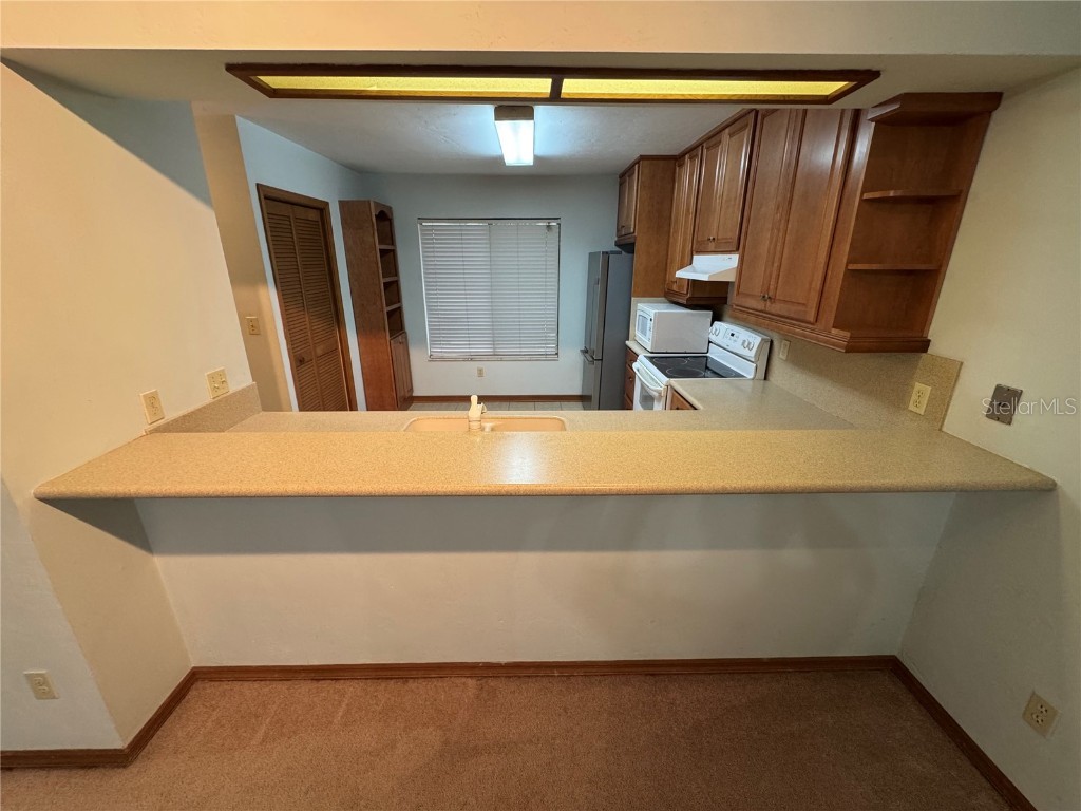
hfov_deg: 102.1
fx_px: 437
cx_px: 540
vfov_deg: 85.7
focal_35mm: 14
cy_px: 406
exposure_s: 1/60
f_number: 2.2
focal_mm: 2.22
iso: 250
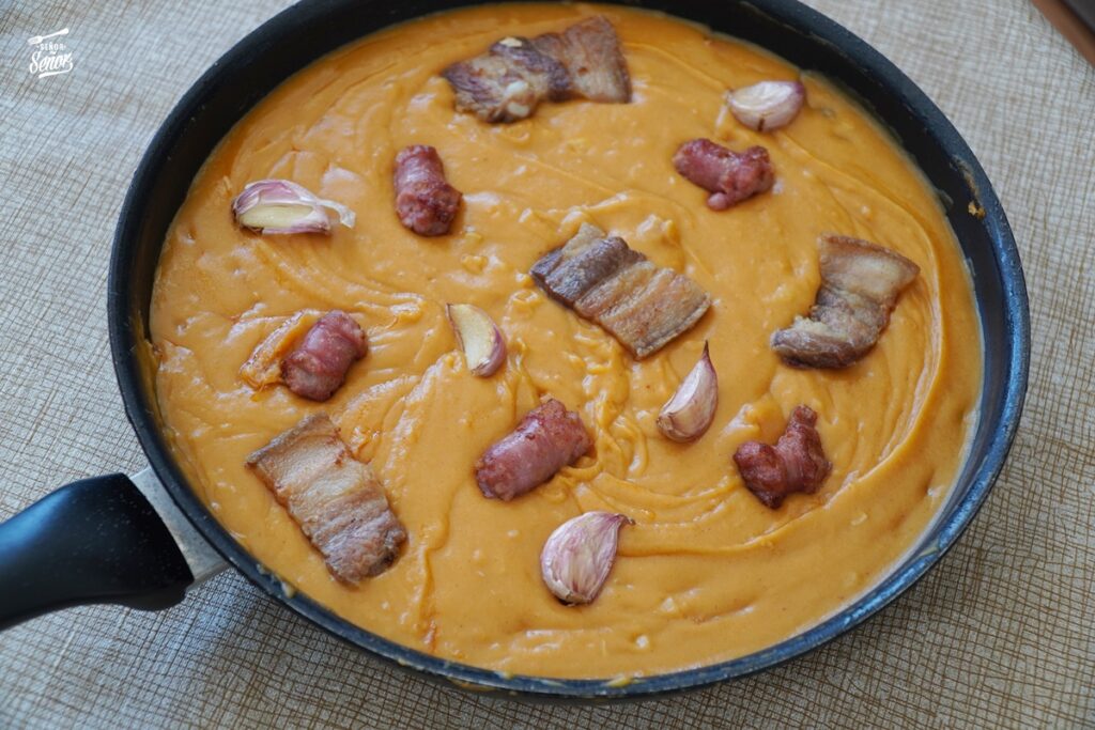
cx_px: 548
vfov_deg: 25.8
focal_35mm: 52
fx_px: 1597
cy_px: 365
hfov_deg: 37.8
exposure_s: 1/160
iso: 500
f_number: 4
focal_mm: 35
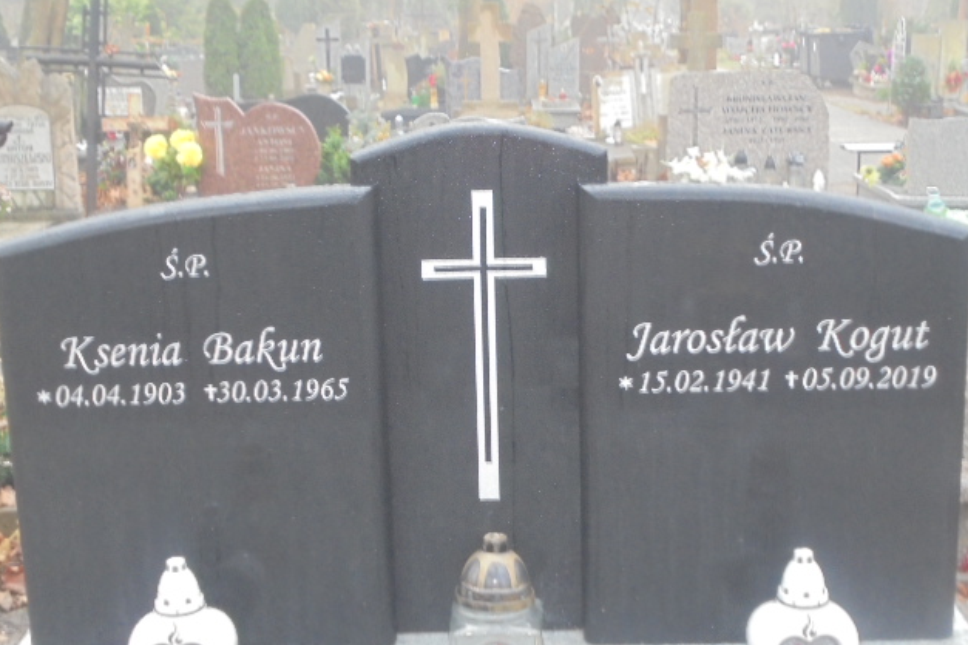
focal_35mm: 52
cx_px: 486
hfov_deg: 38.2
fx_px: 1398
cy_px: 341
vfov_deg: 26.0
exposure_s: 1/15
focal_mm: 8.9
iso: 400
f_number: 4.8
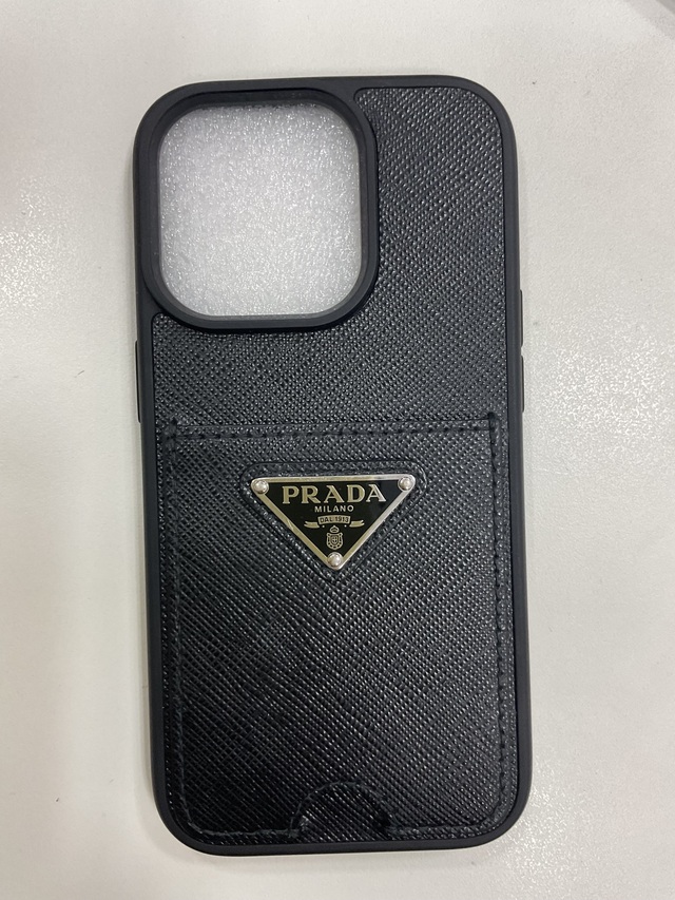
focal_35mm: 29
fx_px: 754
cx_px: 338
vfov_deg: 61.7
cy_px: 450
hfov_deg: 48.2
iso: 64
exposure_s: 1/100
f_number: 1.8
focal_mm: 3
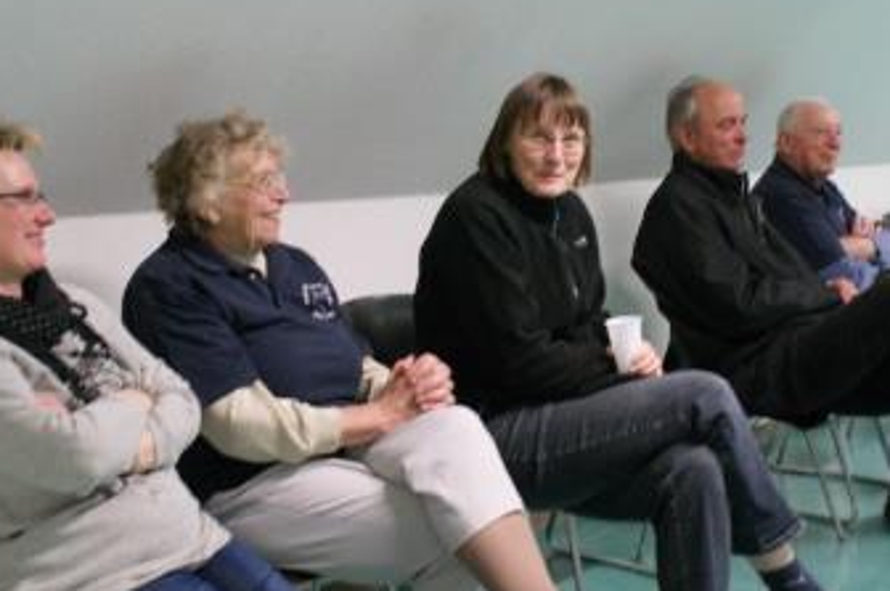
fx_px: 1284
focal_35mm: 52
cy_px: 233
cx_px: 437
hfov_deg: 38.2
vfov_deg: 25.9
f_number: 4.5
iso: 800
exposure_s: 1/15
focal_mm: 26
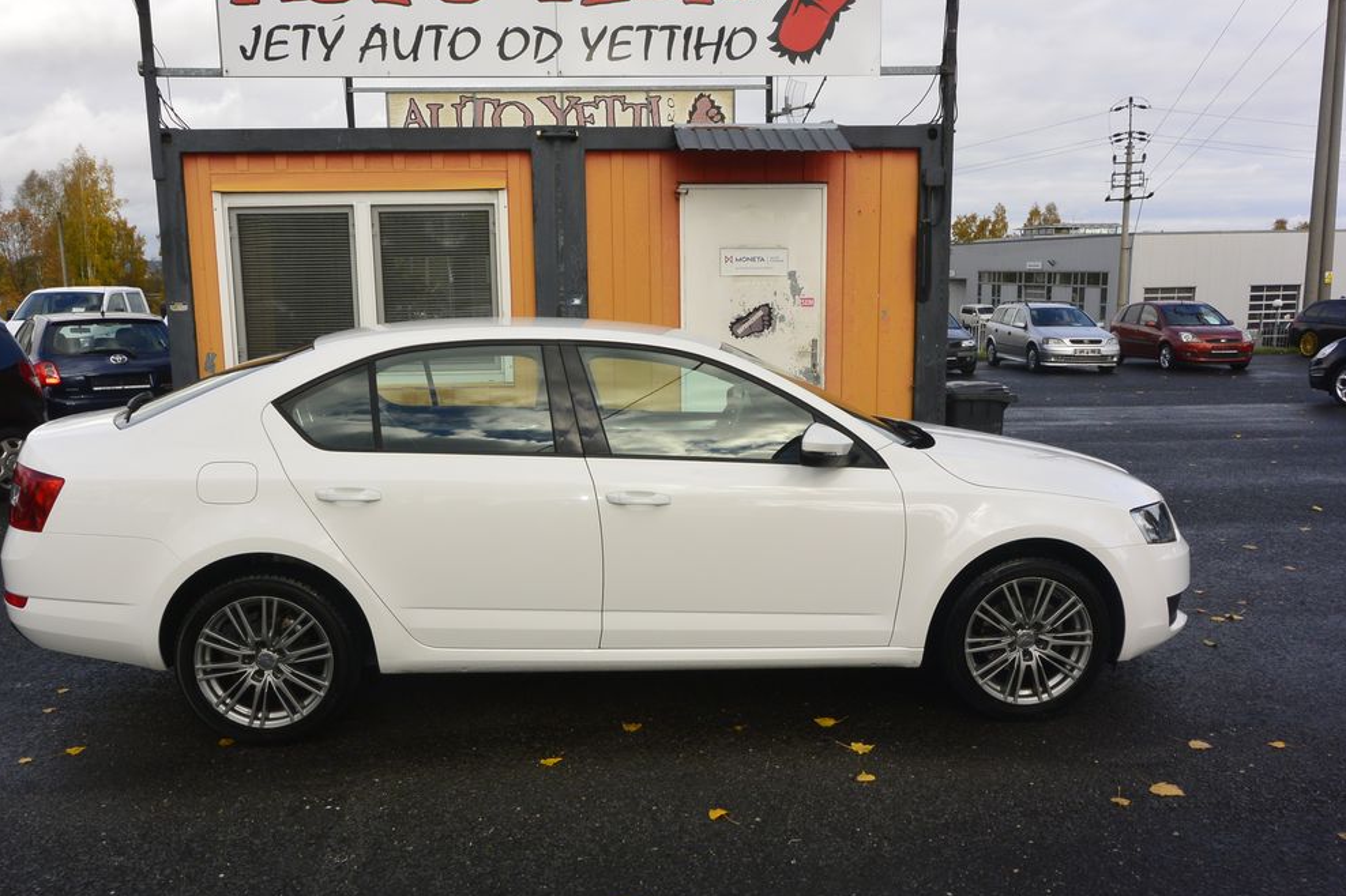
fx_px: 1046
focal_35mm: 28
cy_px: 460
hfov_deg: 65.5
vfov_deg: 46.4
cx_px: 653
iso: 160
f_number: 8
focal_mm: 10
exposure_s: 1/250
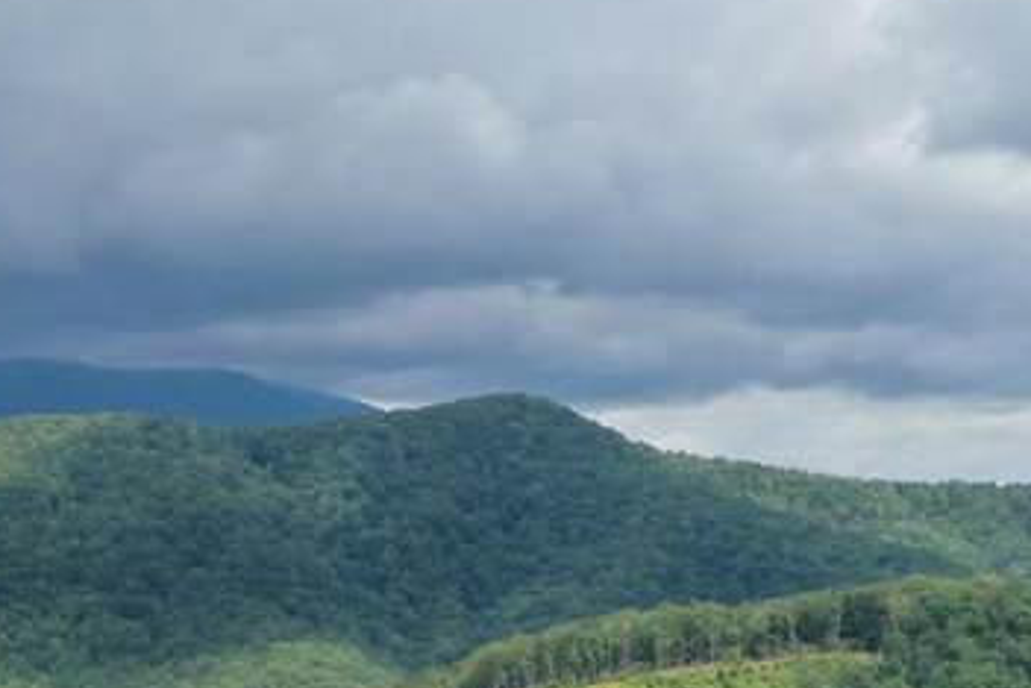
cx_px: -38
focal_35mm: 102
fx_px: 2921
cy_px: 786
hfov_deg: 19.4
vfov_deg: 13.1
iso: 100
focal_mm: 10.26
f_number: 5.6
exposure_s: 1/500
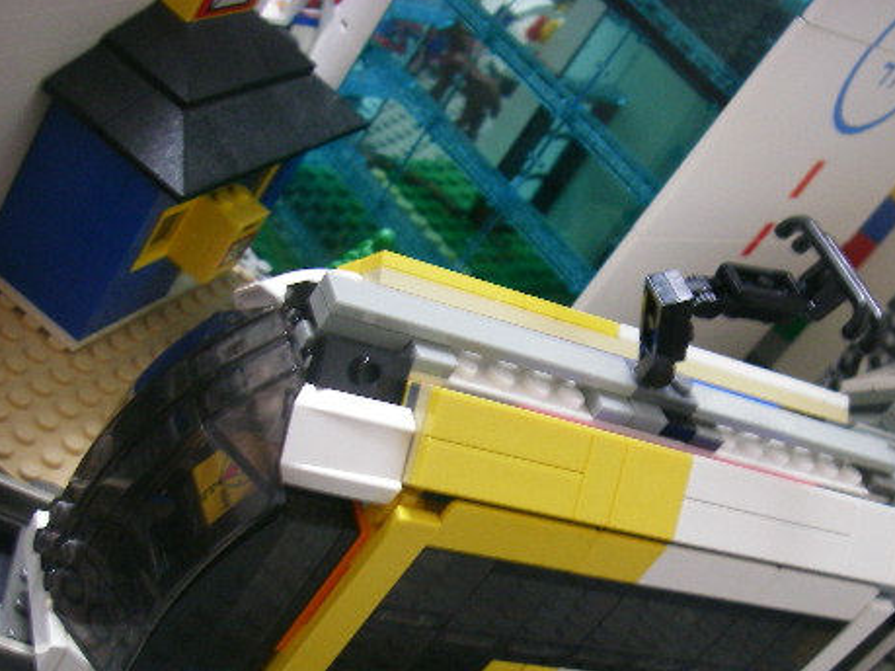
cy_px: 453
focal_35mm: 53
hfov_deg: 35.9
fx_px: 1370
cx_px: 589
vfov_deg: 27.3
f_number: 3.3
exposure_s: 1/8
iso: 200
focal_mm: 6.3
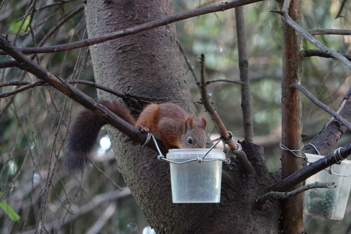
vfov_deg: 3.9
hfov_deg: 5.9
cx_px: 176
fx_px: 3422
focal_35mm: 351
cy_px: 117
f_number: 4
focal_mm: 128.59
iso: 800
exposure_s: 1/10
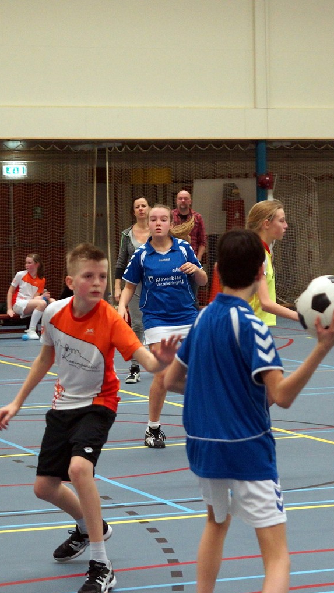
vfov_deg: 26.9
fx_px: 1244
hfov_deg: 15.3
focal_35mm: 79
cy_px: 297
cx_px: 187
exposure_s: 1/200
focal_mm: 50
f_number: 2.8
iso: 1250
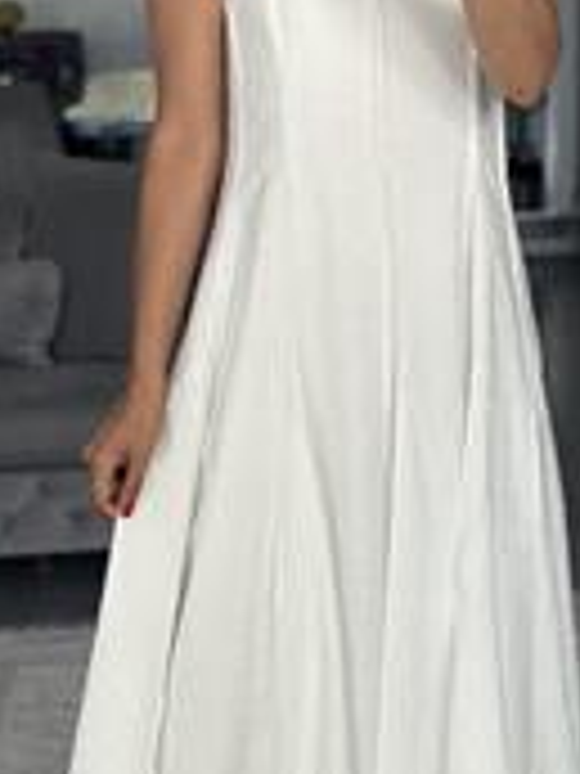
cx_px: 261
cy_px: 360
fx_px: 3150
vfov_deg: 14.0
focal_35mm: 141
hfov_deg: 10.5
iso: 80
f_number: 1.78
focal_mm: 6.86
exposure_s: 1/129
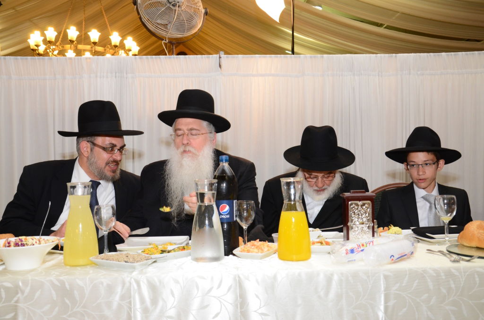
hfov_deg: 51.4
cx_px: 242
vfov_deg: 35.3
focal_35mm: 38
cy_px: 160
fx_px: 503
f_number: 5.6
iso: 800
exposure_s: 1/60
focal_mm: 25
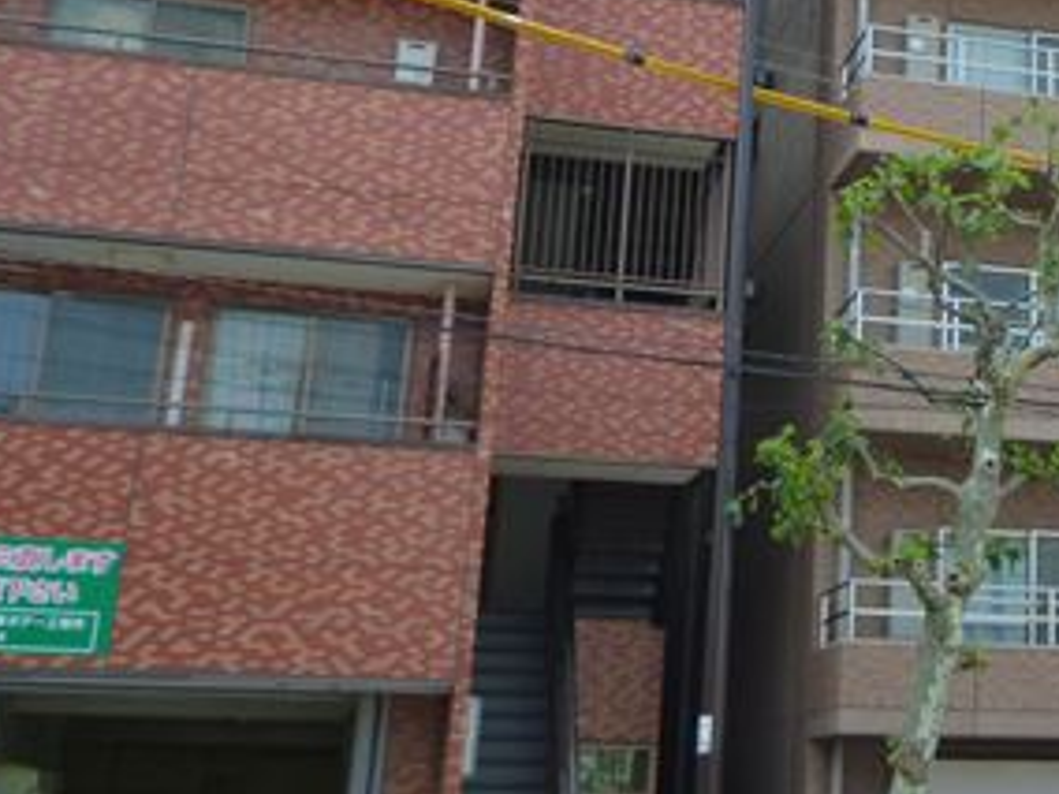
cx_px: 1081
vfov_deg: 22.9
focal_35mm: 63
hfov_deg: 28.6
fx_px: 1927
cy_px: 142
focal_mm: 5
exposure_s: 1/320
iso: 160
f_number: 3.1
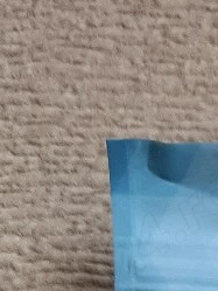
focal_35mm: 123
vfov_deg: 13.3
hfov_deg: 10.6
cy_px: 621
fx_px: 1032
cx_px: 488
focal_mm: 5.54
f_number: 1.8
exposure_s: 1/100
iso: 80
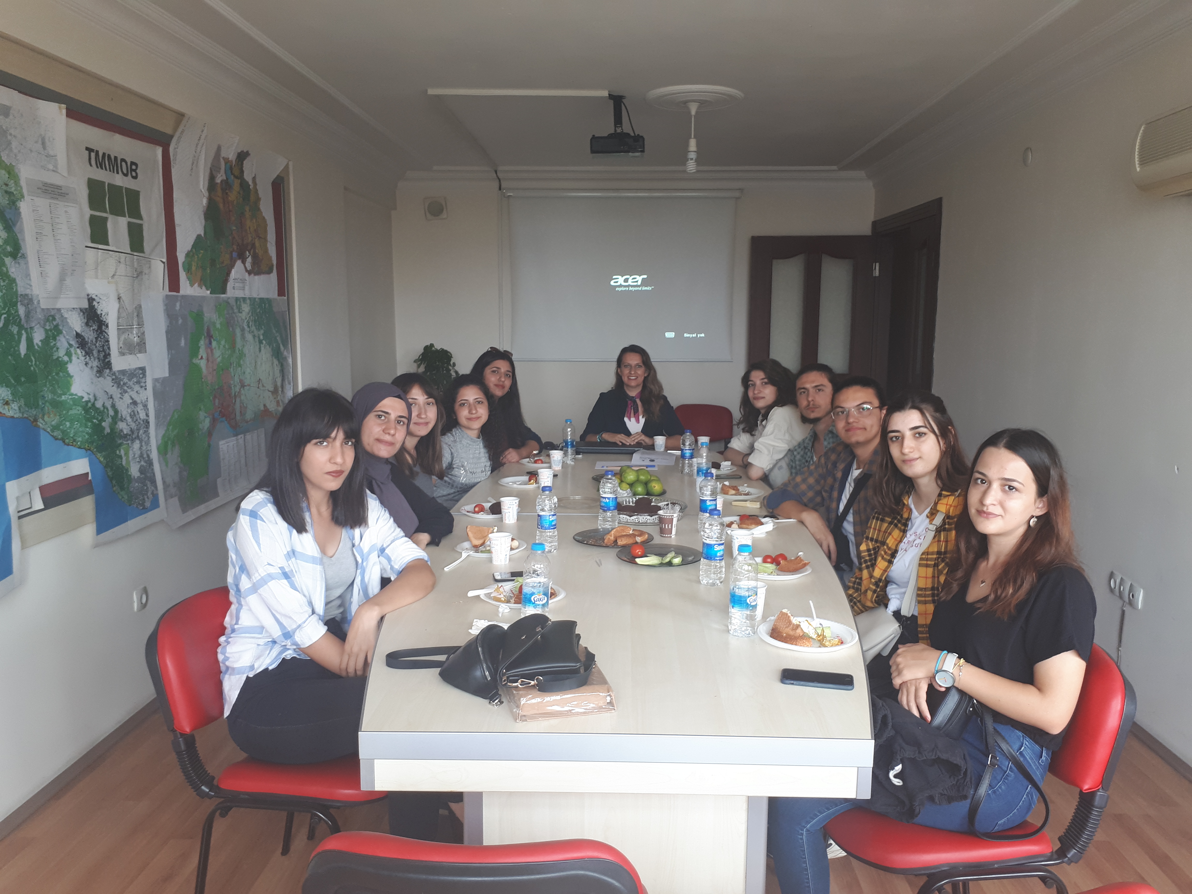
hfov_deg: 65.3
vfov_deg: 51.4
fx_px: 930
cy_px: 447
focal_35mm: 27
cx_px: 596
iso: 50
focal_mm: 3.6
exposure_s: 1/33
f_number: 1.9
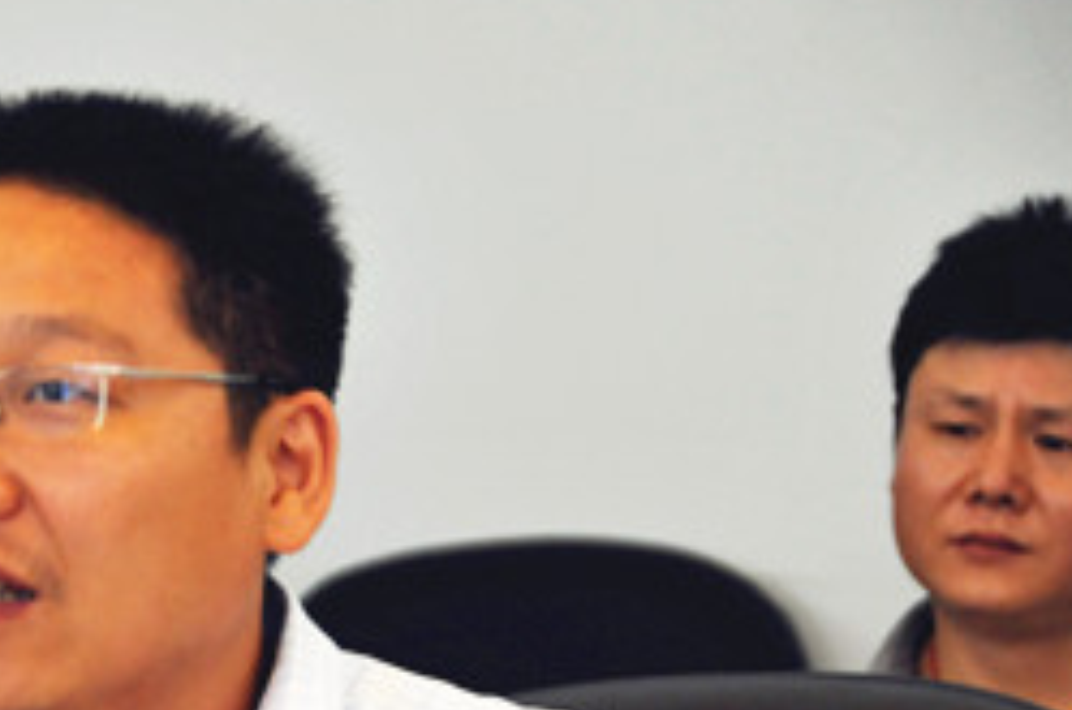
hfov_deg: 7.7
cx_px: -22
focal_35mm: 265
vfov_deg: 5.2
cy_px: 755
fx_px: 7876
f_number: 5
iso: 900
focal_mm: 80
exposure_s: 1/30
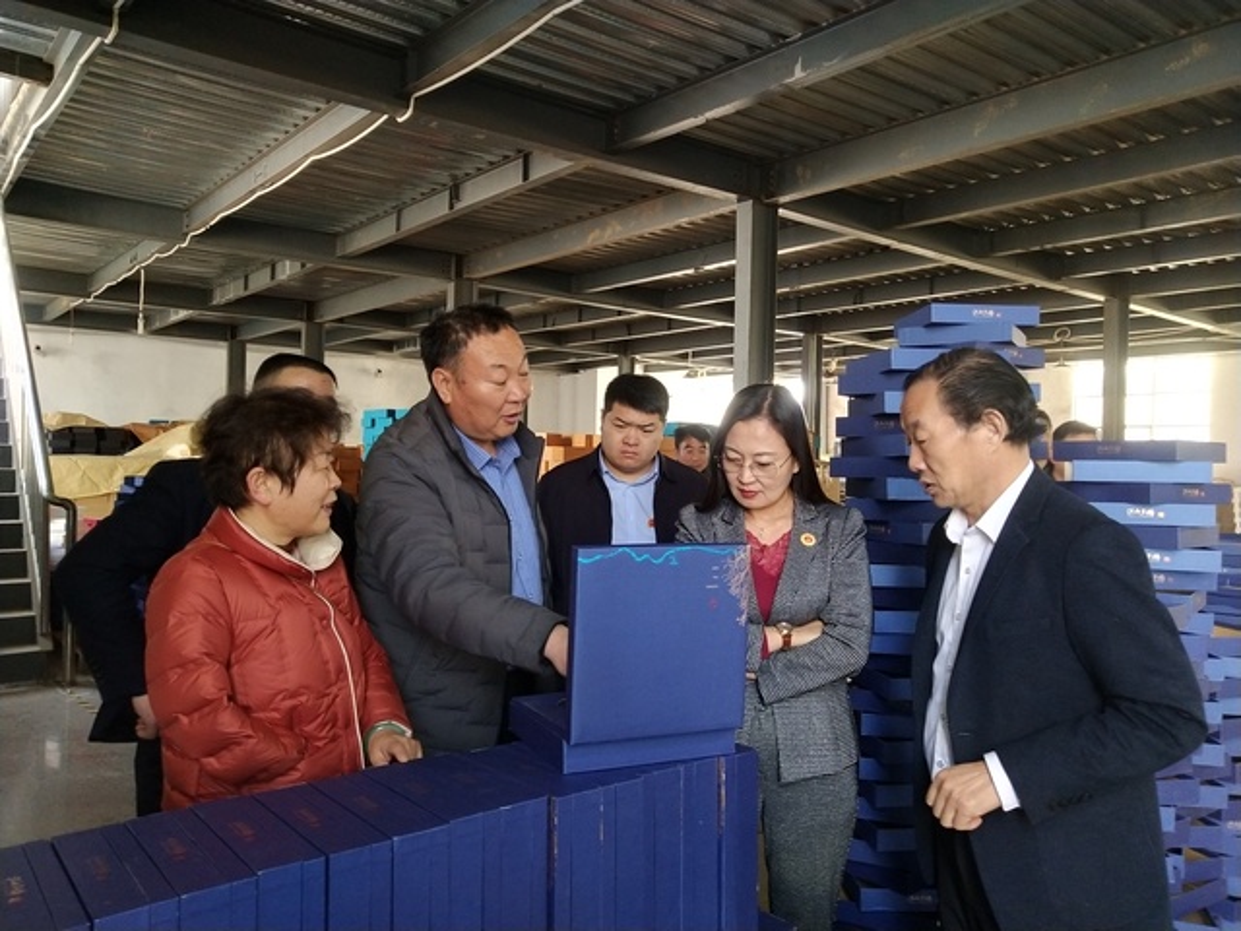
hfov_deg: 60.0
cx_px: 620
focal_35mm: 30
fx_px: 1076
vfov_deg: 46.8
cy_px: 466
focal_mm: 3.95
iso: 359
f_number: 1.8
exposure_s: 1/50
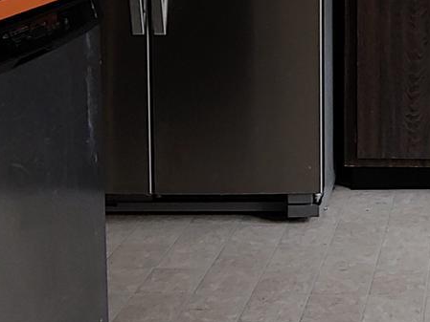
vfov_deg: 19.1
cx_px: 511
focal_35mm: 73
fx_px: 907
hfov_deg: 24.3
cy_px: -62
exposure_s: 1/40
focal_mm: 2.18
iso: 50
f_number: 1.9
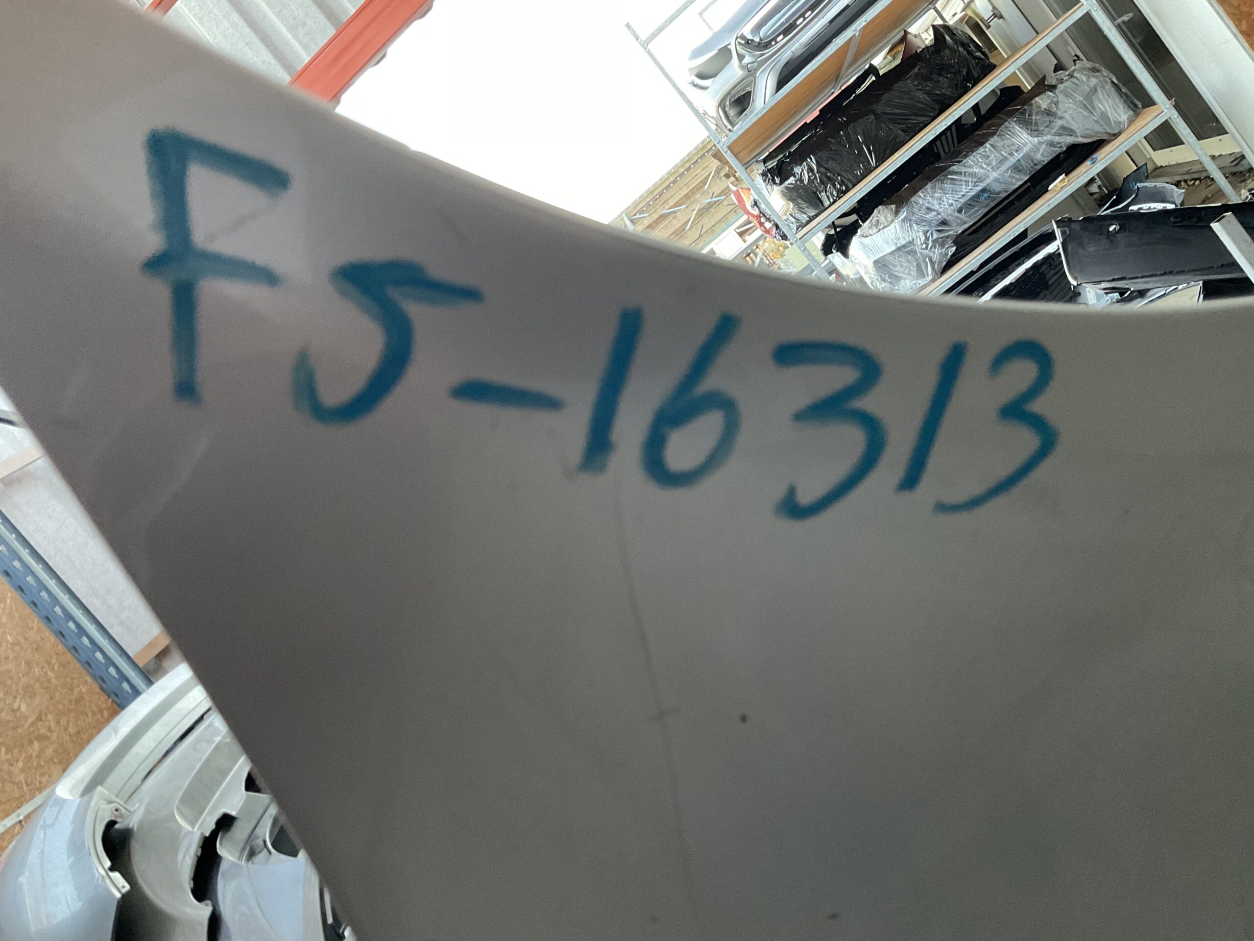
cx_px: 627
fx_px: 1051
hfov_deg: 61.7
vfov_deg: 48.2
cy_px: 470
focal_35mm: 29
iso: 250
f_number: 1.8
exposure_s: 1/60
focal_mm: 3
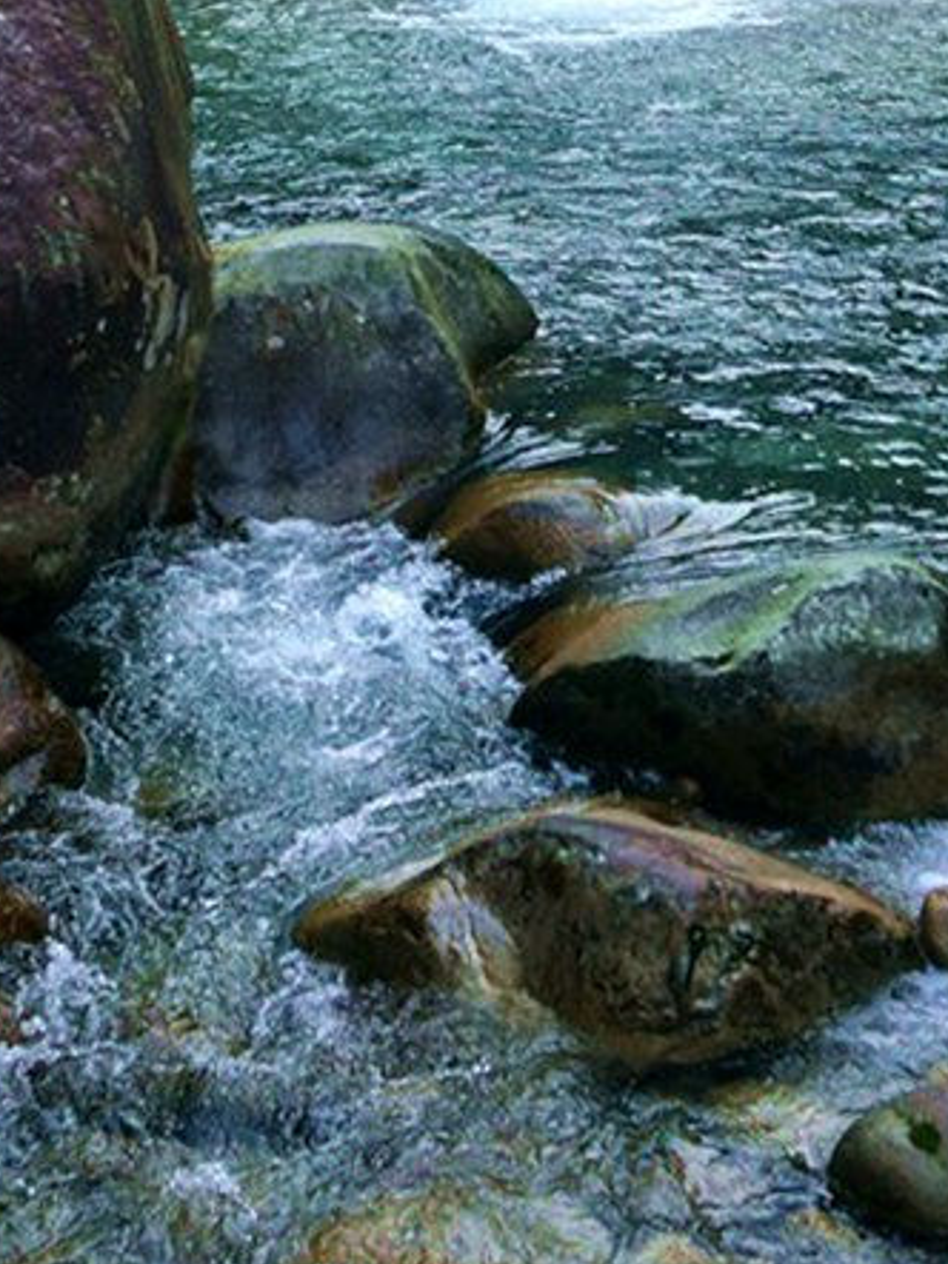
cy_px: -622
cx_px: 528
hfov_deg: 15.7
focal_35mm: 94
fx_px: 3434
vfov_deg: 18.5
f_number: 4
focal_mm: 16
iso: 125
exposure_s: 1/160
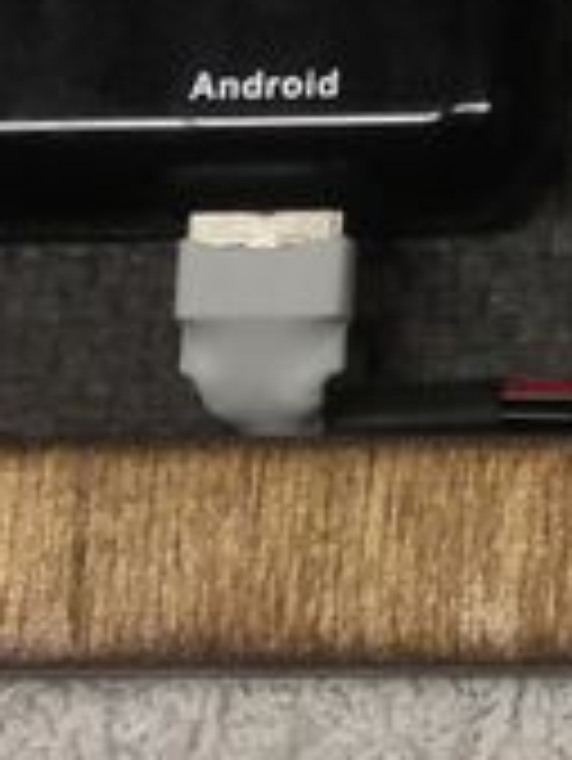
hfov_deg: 6.2
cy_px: -859
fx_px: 5149
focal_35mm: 234
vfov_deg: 8.0
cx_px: 1112
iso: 50
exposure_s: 1/40
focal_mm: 4.13
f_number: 2.4
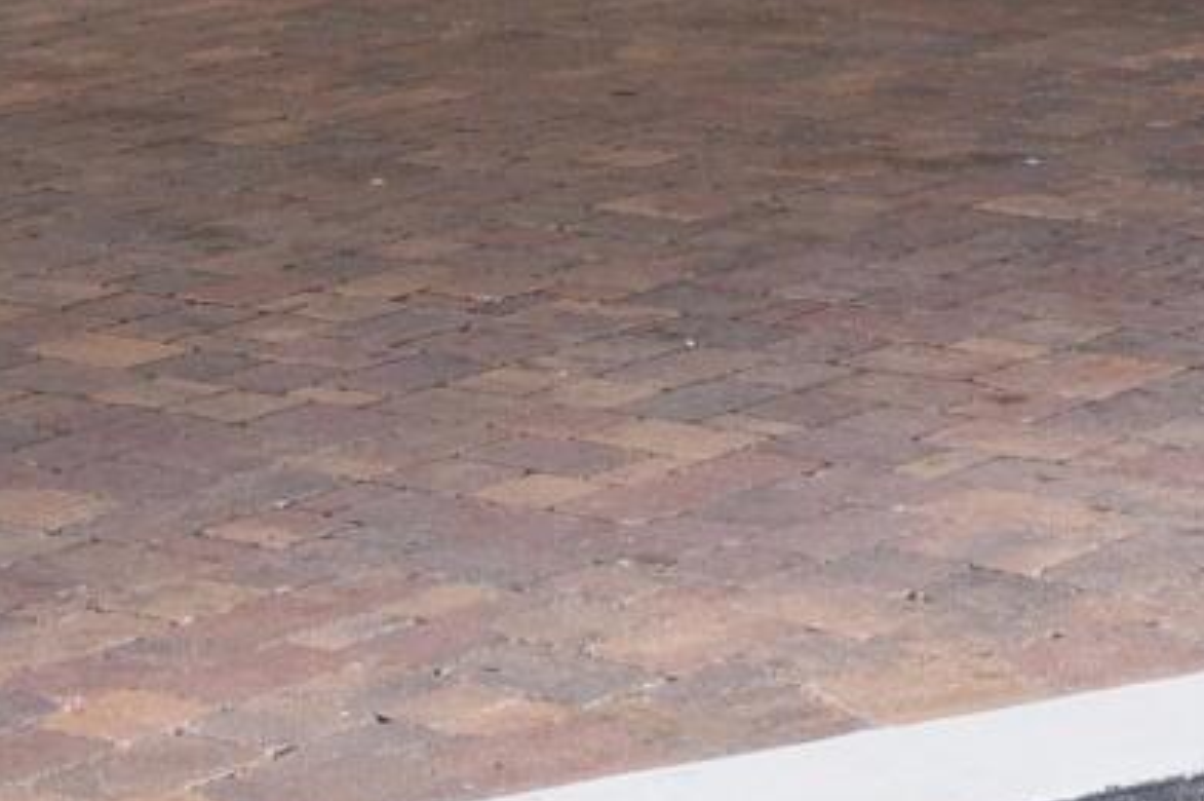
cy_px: -625
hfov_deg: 12.7
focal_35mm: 161
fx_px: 5380
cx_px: 862
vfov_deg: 8.2
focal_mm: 21
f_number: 11
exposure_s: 1/15
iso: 100
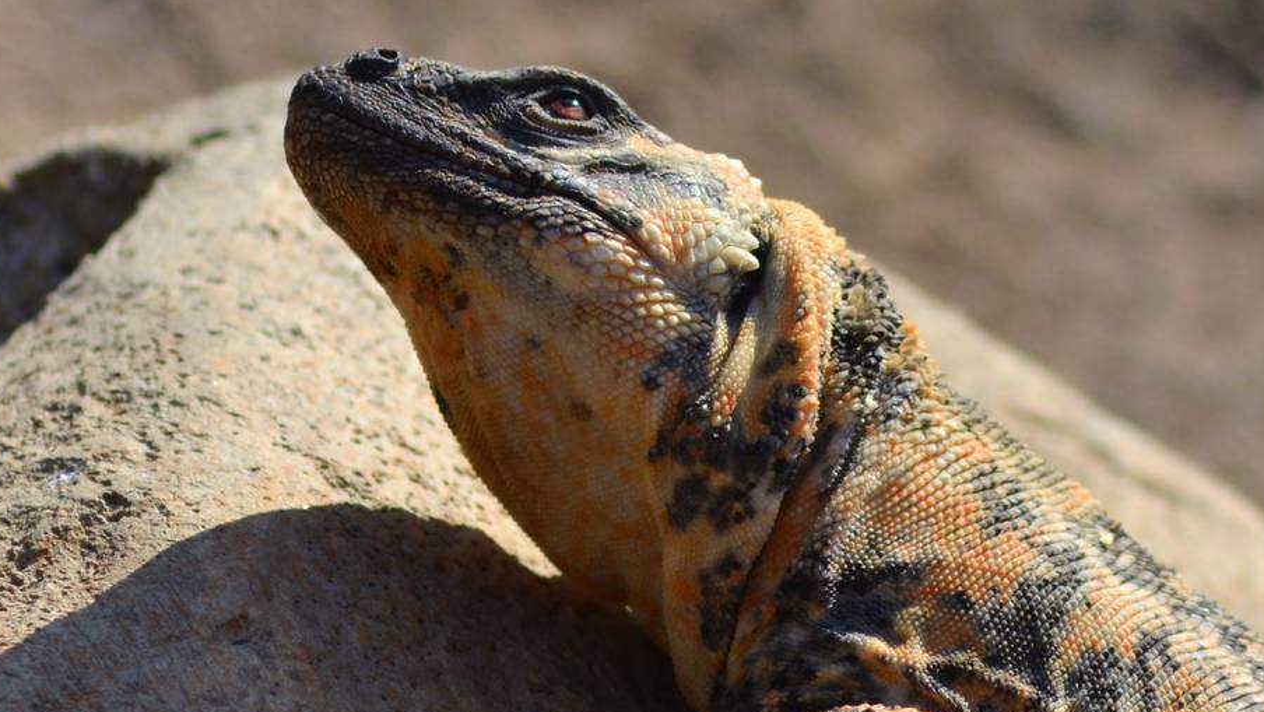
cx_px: 1008
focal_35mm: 458
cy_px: 490
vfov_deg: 2.7
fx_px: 15352
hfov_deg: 4.7
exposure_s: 1/2000
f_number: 5.6
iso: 360
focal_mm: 165
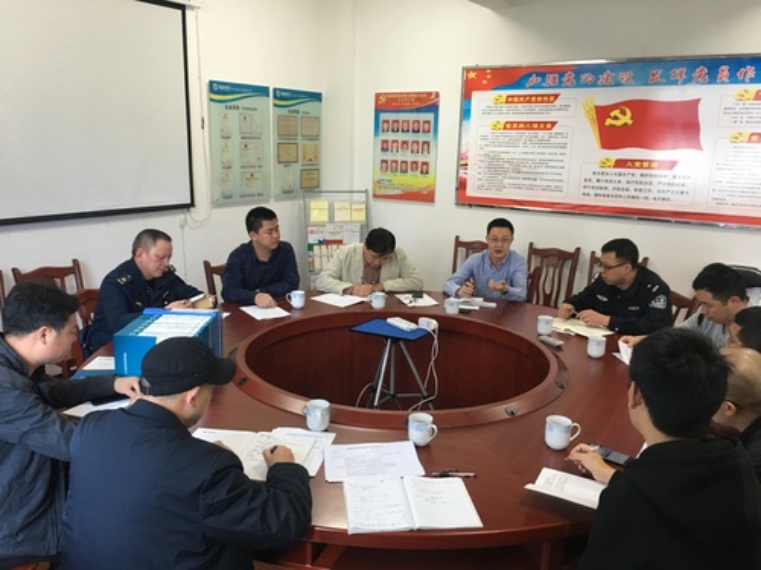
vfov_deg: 48.2
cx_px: 380
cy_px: 285
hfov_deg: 61.7
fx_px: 638
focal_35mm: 29
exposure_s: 1/33
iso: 100
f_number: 2.2
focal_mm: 4.15
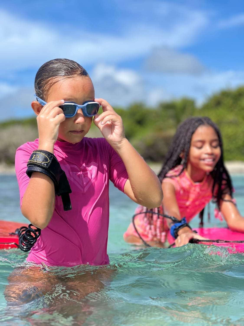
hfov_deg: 19.1
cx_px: 122
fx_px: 724
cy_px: 163
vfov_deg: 25.3
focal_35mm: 77
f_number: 2.8
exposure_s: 1/673
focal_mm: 9
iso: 32
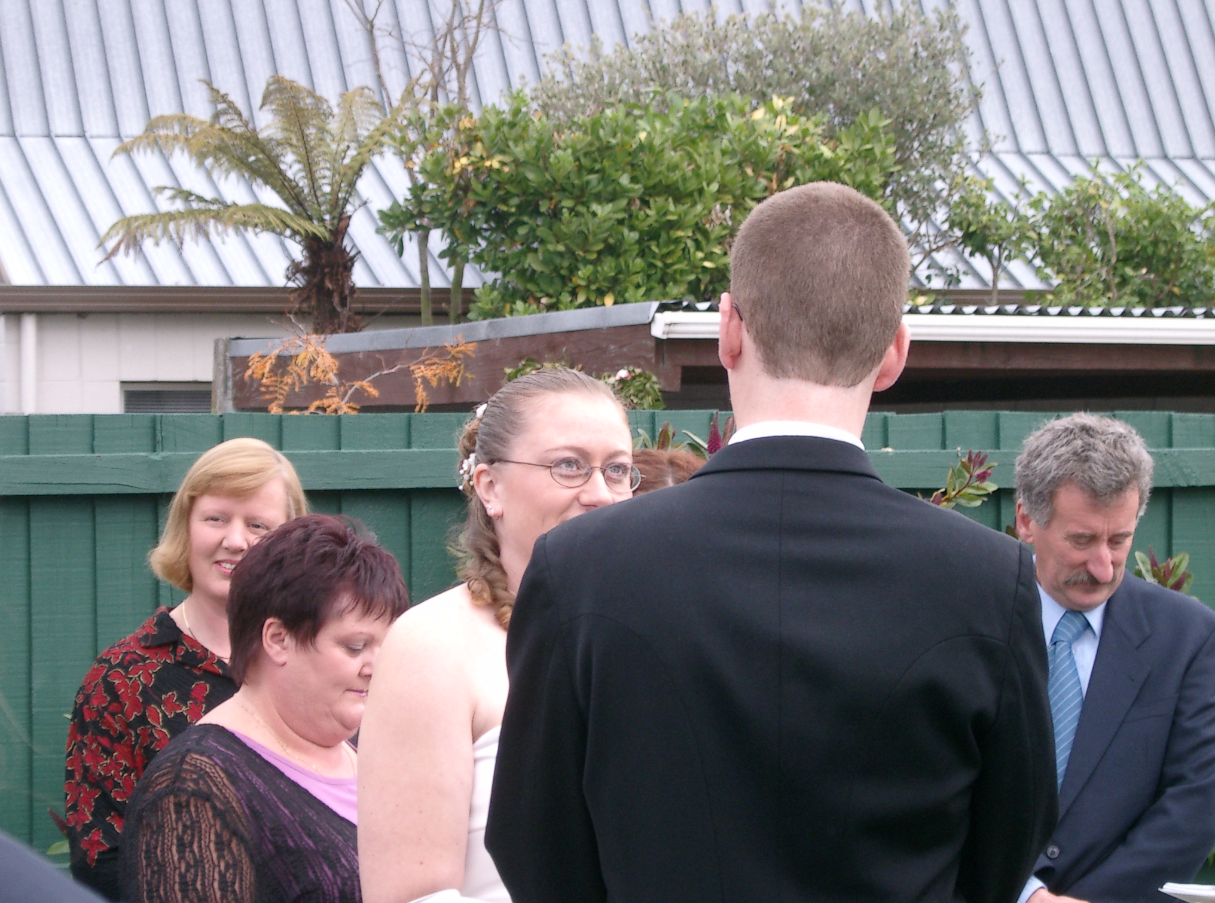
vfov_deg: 11.6
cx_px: 643
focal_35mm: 127
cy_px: 499
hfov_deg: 15.6
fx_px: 4443
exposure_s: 1/80
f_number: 4.8
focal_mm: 22.8
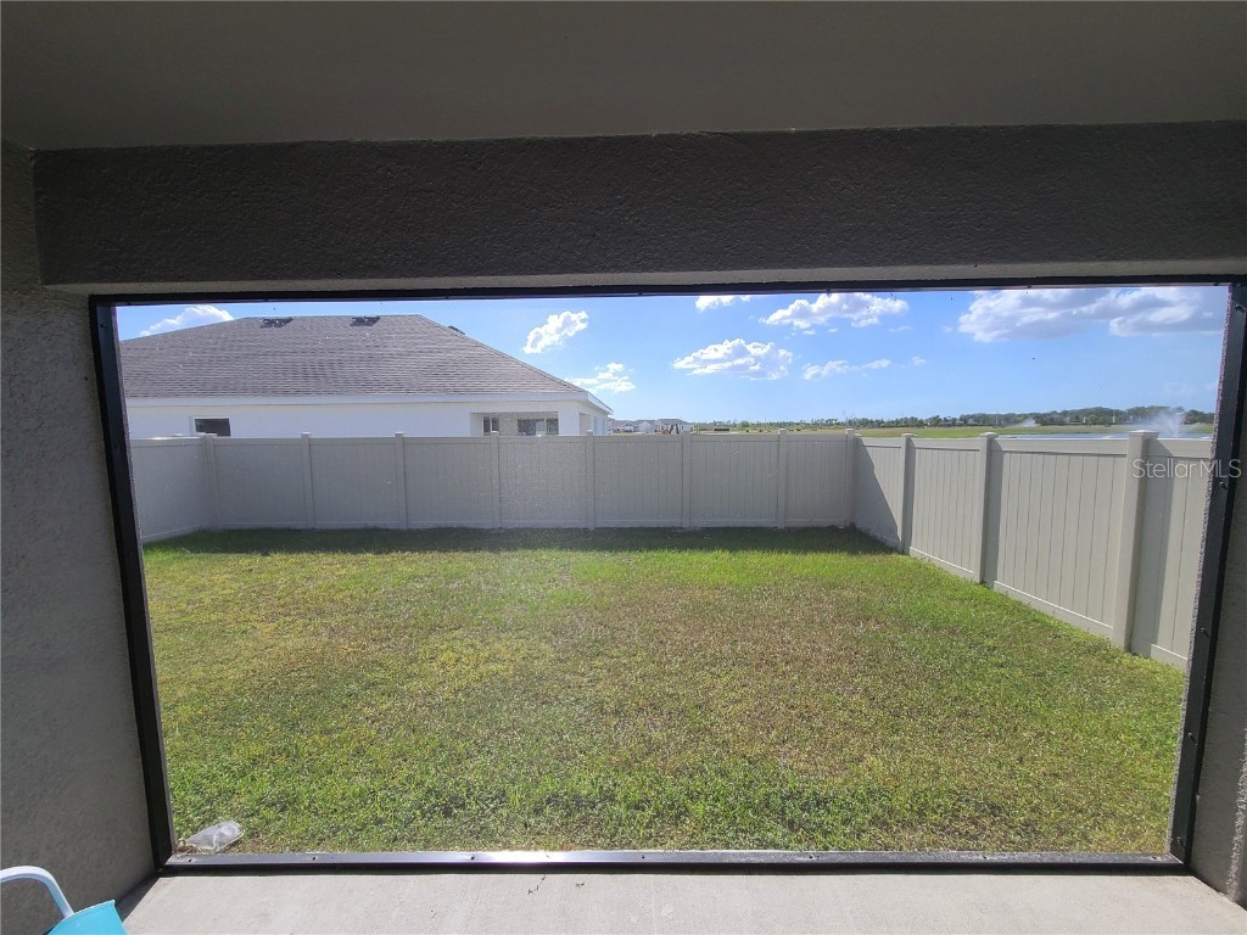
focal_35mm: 13
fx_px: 468
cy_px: 468
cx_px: 624
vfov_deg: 89.9
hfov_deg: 106.2
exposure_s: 1/976
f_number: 2.2
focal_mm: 2.2
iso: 50
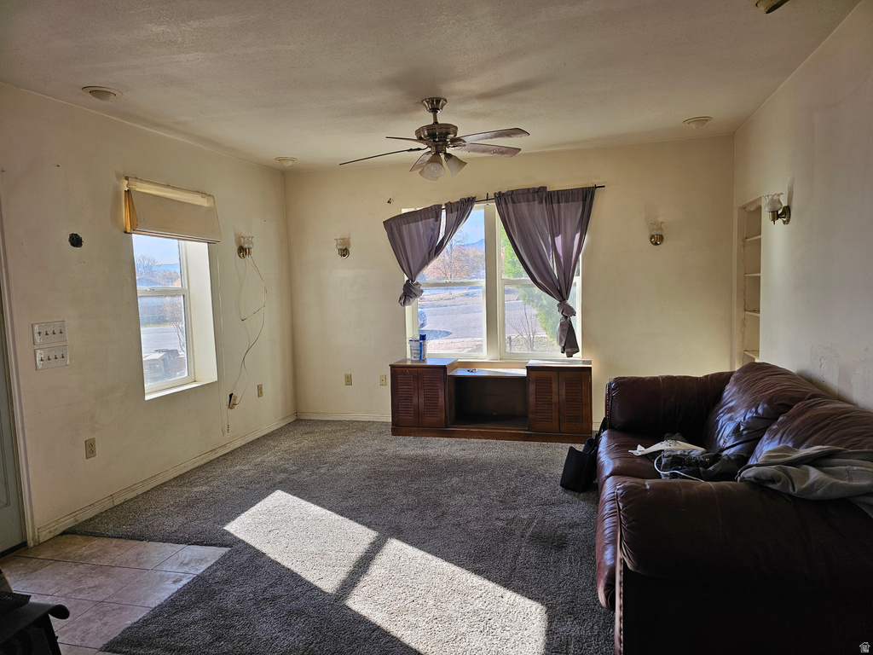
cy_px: 328
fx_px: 580
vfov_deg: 58.9
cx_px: 436
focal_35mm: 23
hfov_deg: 73.9
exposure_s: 1/120
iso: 20
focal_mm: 6.3
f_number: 1.7
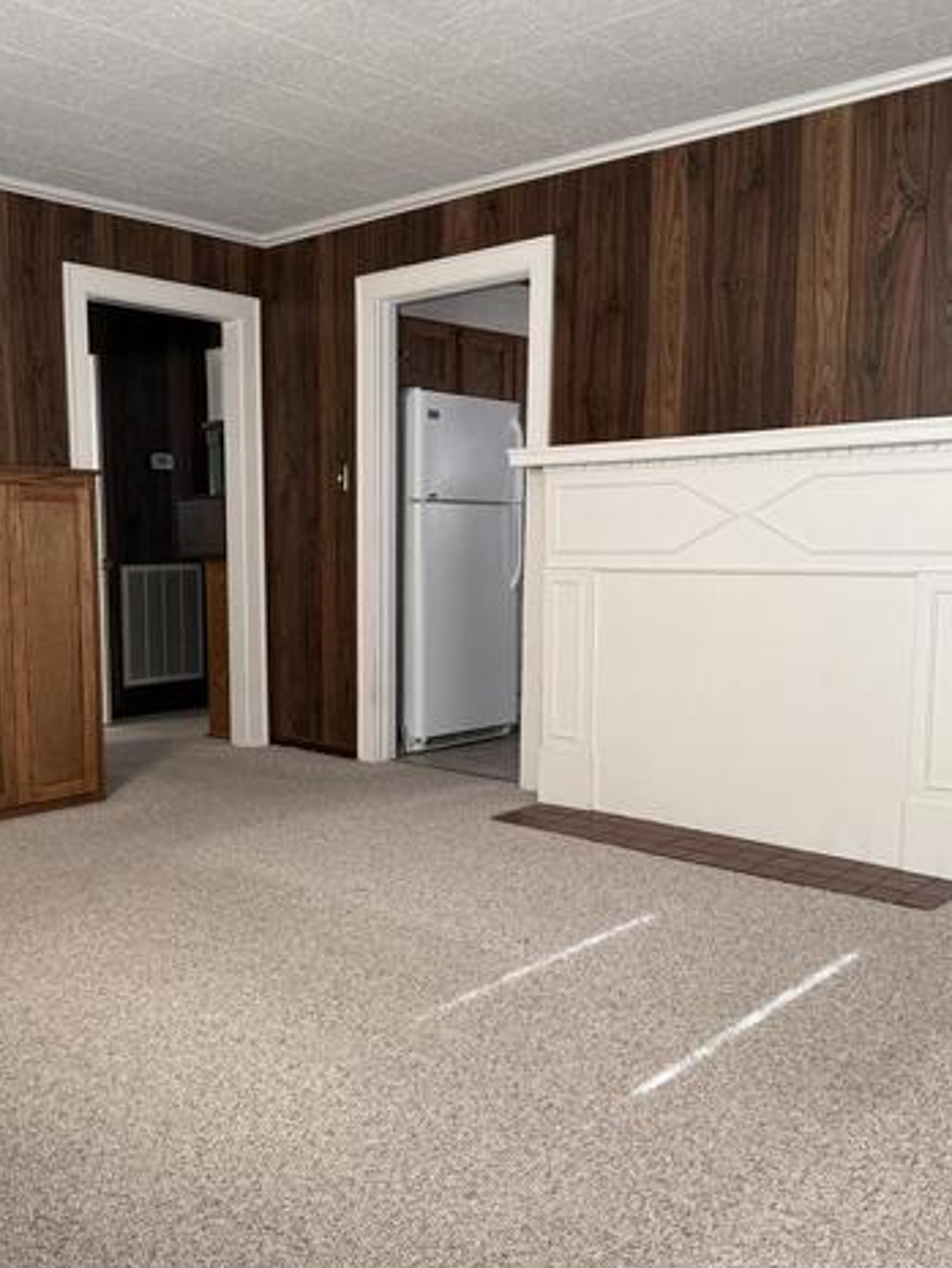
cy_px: 649
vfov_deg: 55.3
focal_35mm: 33
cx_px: 390
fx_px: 1210
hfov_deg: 42.8
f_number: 1.78
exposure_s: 1/64
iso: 200
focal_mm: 6.76
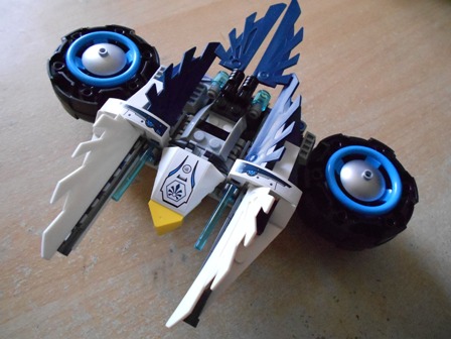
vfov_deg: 53.1
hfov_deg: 67.3
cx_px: 226
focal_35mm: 26
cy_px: 170
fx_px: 339
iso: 800
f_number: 3.2
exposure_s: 1/60
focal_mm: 4.6
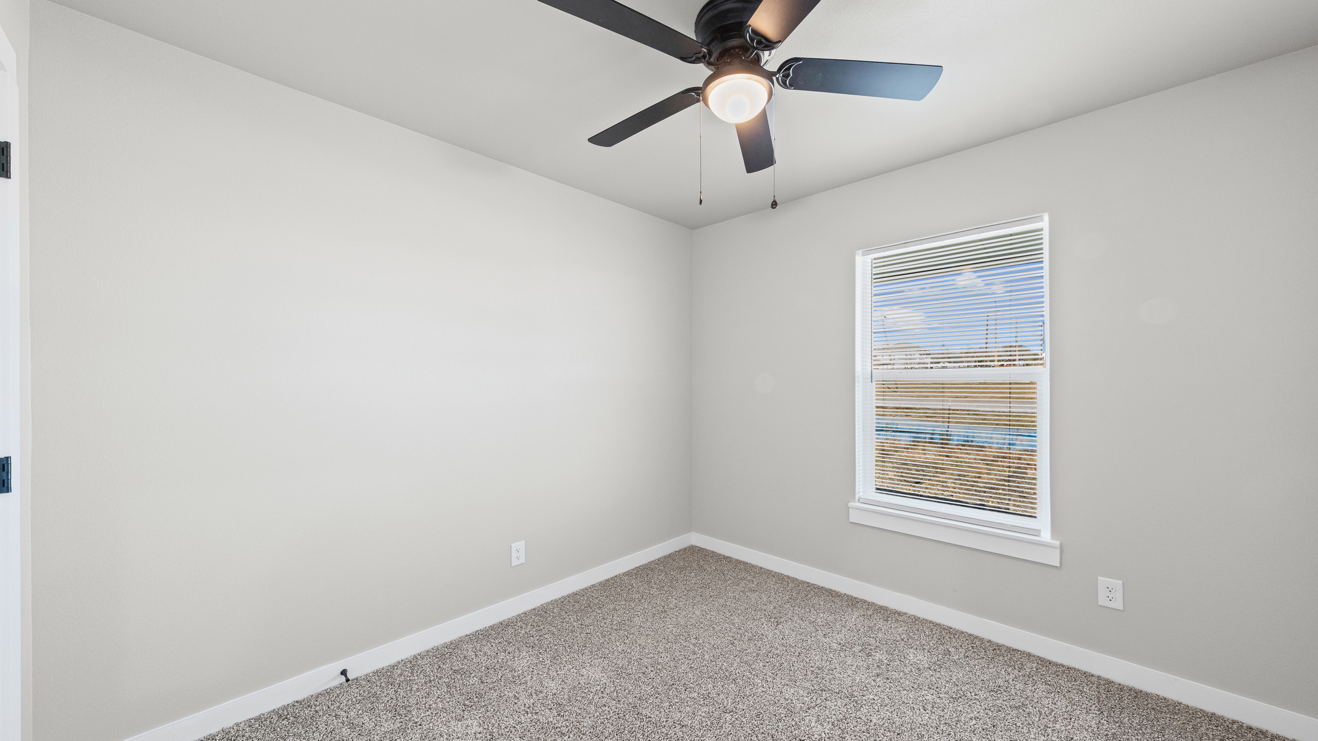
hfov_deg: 110.8
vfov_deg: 78.3
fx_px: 454
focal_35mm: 13
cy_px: 391
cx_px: 679
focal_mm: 12
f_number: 11
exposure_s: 1/6
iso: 640
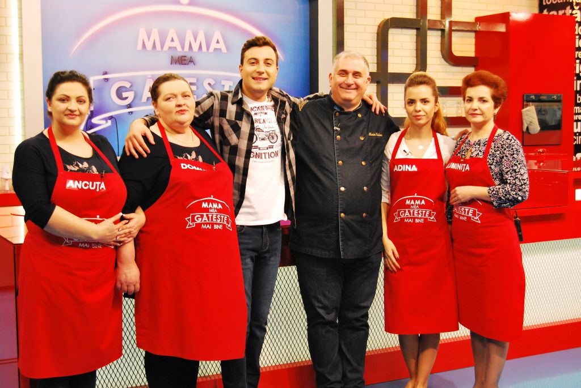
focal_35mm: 52
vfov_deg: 25.8
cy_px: 194
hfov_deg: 37.8
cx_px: 290
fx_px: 848
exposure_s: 1/60
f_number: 5.6
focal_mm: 35
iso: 1600
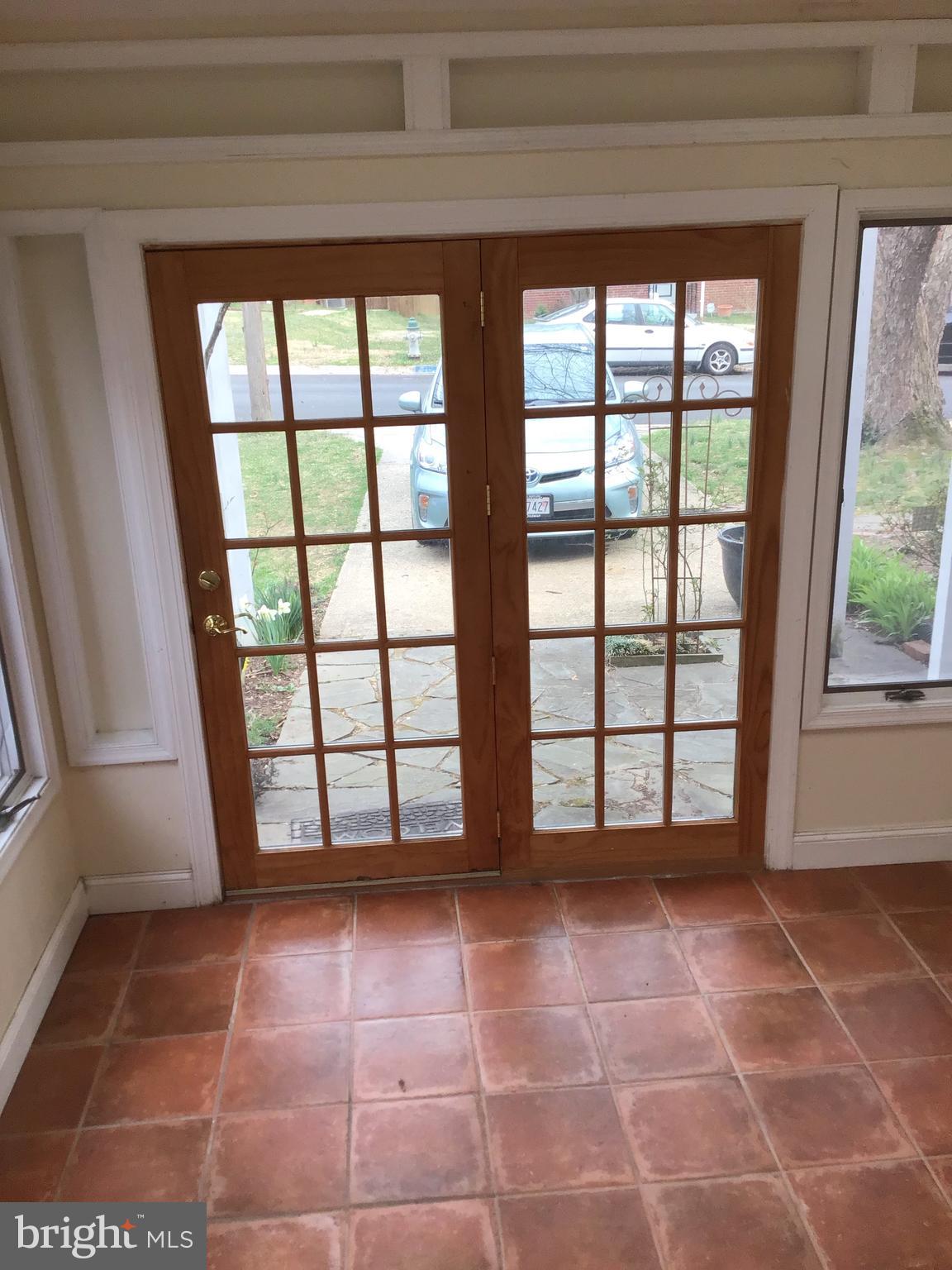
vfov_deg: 58.4
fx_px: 1137
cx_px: 476
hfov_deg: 45.4
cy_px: 635
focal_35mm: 31
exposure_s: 1/120
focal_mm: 3.3
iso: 40
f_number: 2.4
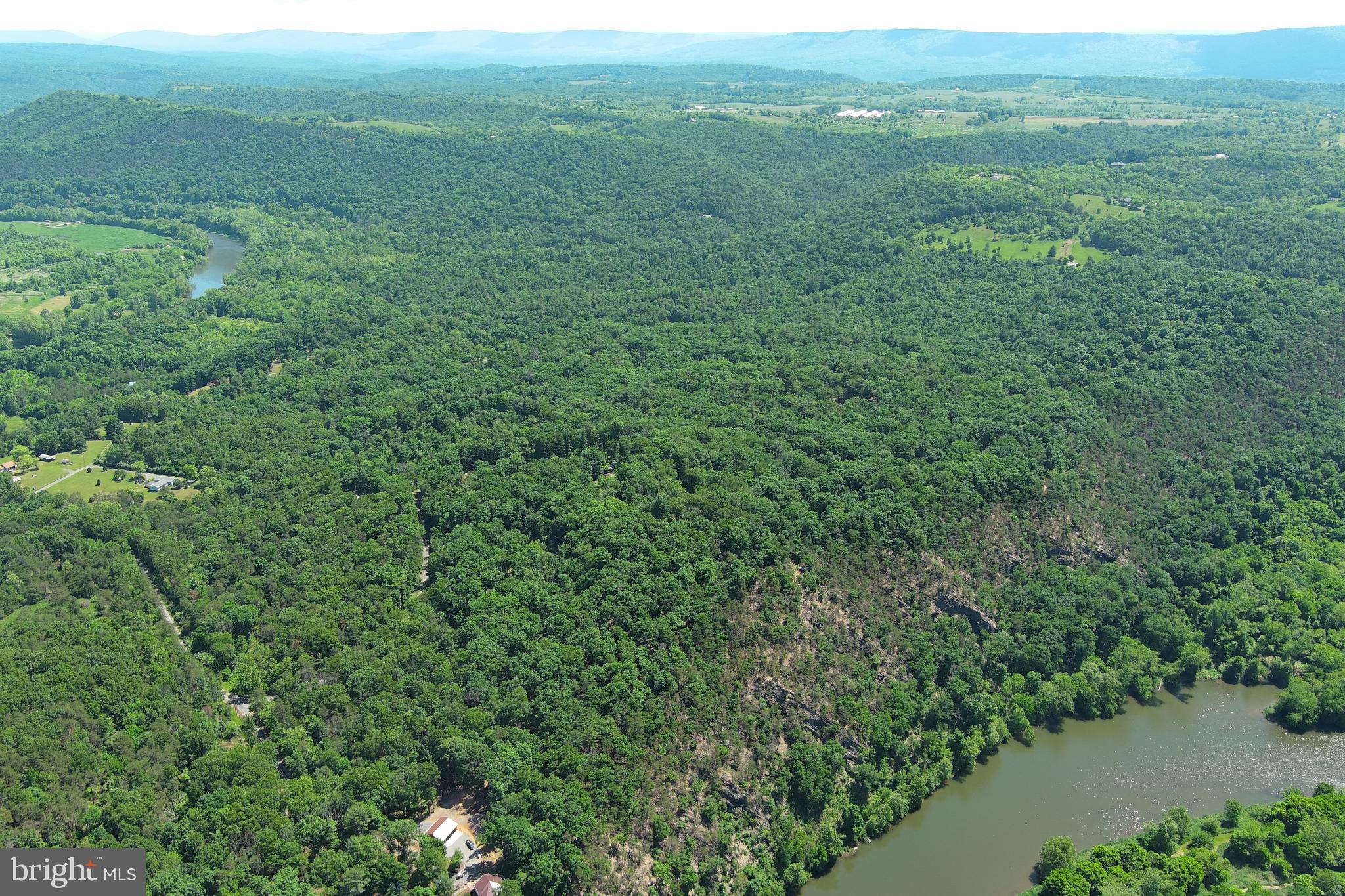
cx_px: 672
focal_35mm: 29
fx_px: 1083
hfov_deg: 63.7
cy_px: 448
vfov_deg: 45.0
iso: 100
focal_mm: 10.57
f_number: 2.8
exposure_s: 1/567
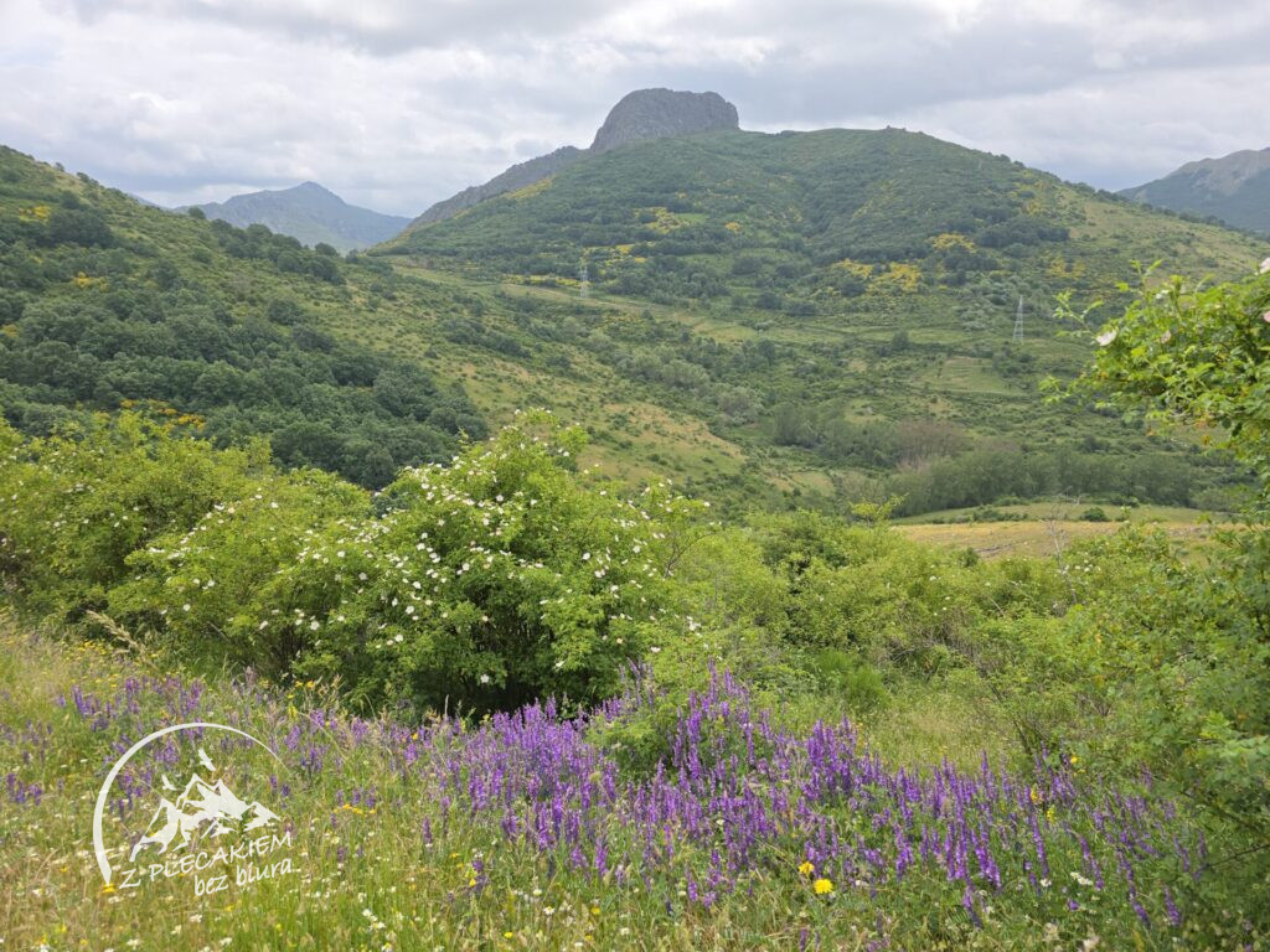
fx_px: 844
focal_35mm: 23
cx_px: 635
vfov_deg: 58.9
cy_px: 476
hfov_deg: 73.9
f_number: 1.7
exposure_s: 1/703
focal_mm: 6.3
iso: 12
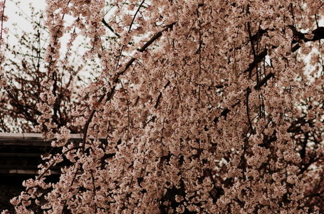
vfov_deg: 7.1
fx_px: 1716
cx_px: 265
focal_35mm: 191
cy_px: 24
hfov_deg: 10.8
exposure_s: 1/125
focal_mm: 70
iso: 200
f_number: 3.2
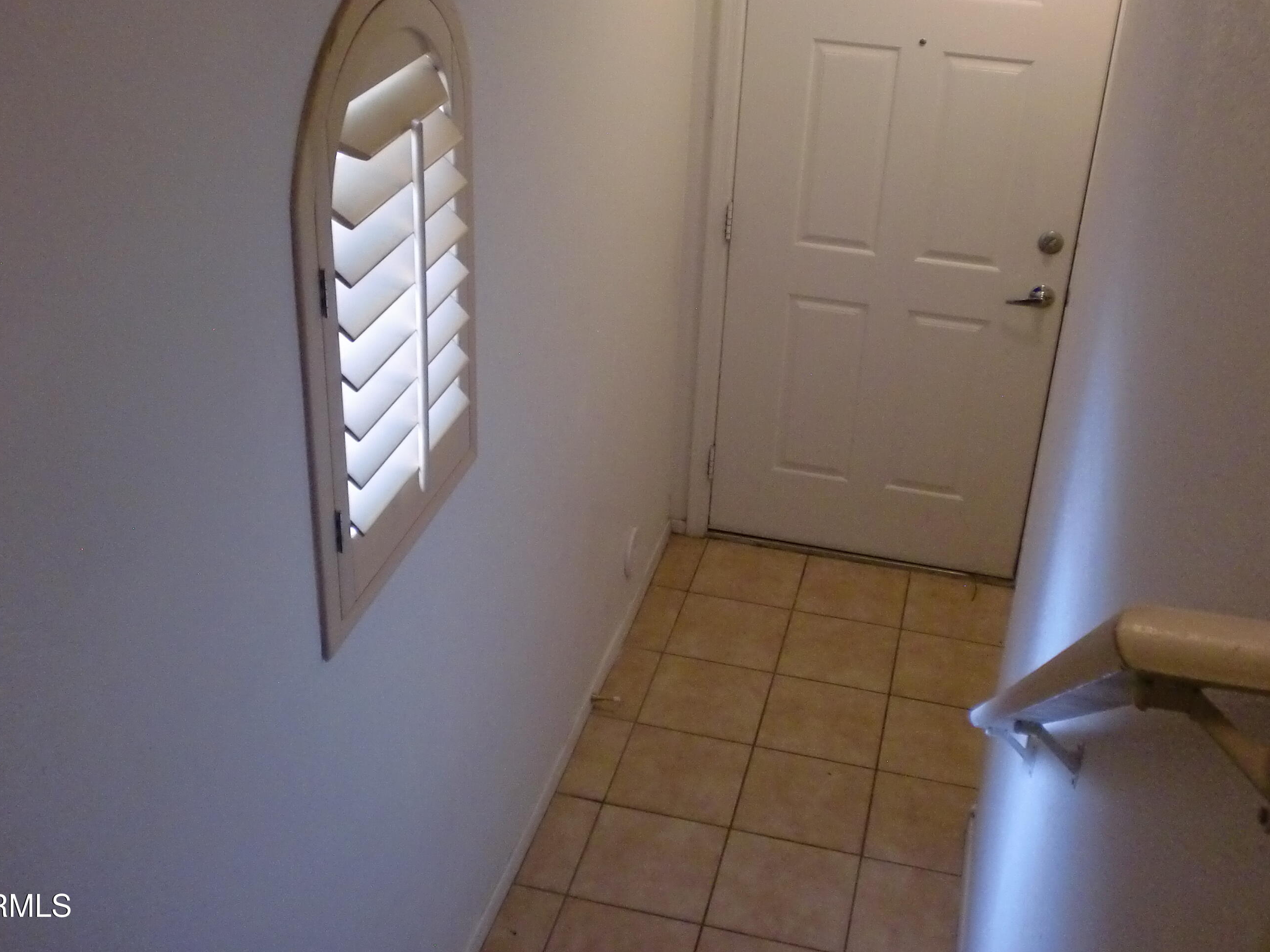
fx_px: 1504
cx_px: 628
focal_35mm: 41
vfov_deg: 35.1
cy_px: 399
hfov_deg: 45.8
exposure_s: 1/60
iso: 400
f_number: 3.1
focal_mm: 6.3
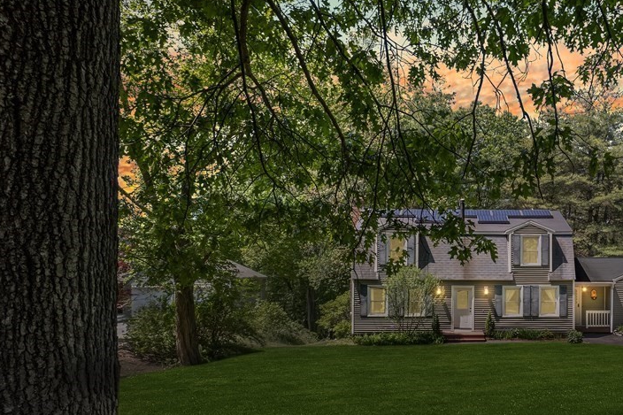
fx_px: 554
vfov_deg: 40.7
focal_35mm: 32
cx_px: 449
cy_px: 267
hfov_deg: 56.5
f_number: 2.8
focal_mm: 8.38
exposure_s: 1/730
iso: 100
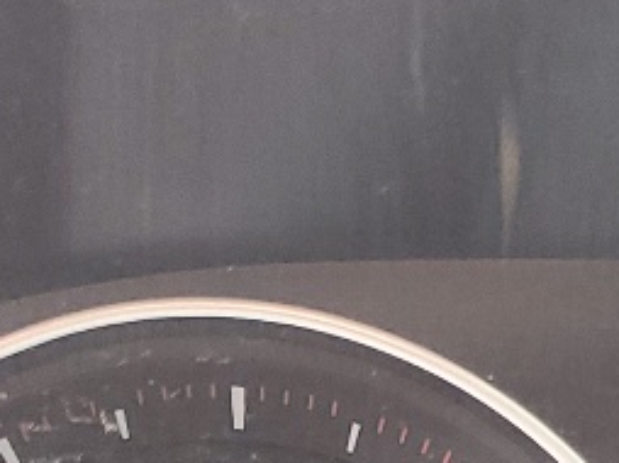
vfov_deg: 8.4
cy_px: 1041
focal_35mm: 164
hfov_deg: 11.7
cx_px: 831
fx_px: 2930
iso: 116
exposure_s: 1/60.2
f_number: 1.5
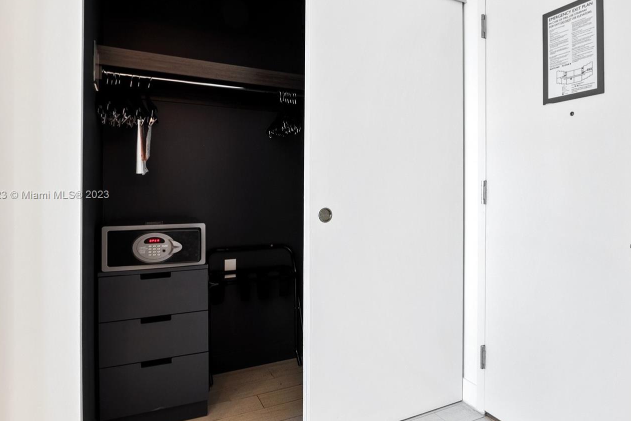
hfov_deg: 86.6
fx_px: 333
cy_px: 196
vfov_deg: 64.5
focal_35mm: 19
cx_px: 349
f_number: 8
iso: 200
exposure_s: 2
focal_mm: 10
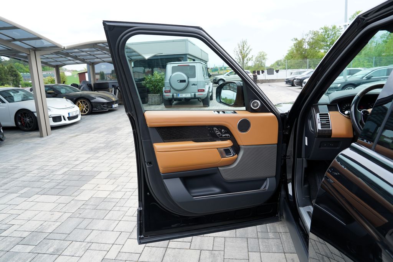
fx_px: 262
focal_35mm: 24
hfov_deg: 73.7
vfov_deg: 53.1
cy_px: 131
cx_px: 196
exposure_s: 1/100
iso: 100
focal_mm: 24
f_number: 4.5
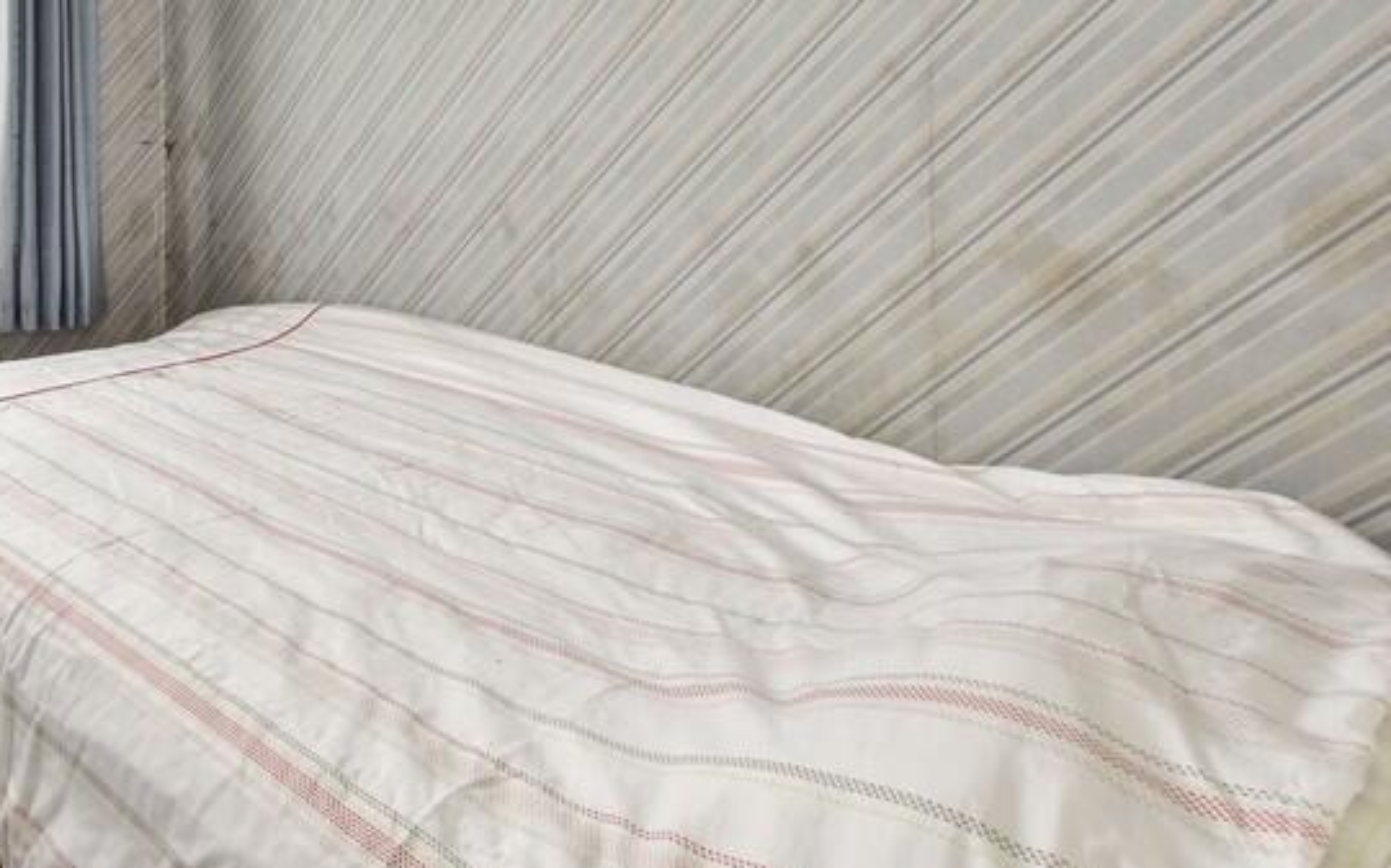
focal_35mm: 29
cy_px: 97
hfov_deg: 56.4
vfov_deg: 40.1
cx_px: 155
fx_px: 1099
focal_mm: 10
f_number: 8
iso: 640
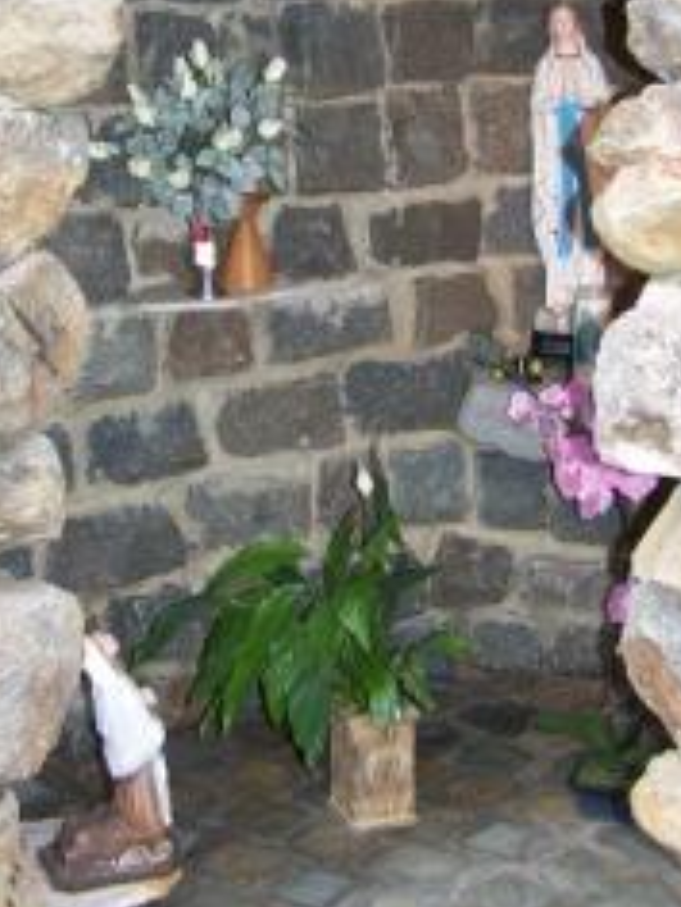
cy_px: 329
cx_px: 323
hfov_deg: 20.4
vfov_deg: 26.9
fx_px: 1889
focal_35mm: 72
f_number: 2.8
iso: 80
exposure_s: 1/200
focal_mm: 6.3
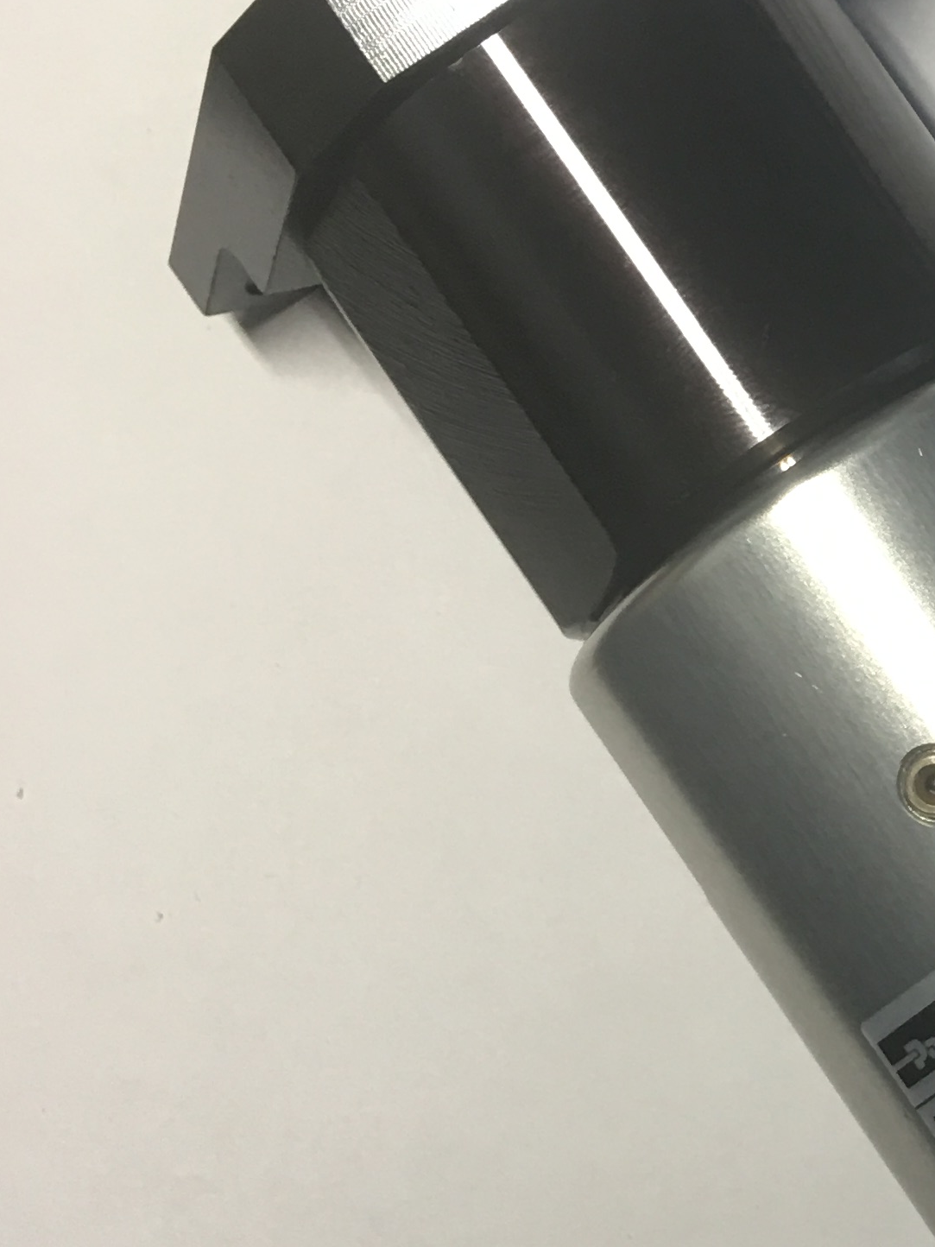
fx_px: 2917
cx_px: 1258
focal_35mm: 81
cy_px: 570
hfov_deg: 17.0
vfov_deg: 24.1
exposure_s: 1/17
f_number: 2.2
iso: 32
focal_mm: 4.15
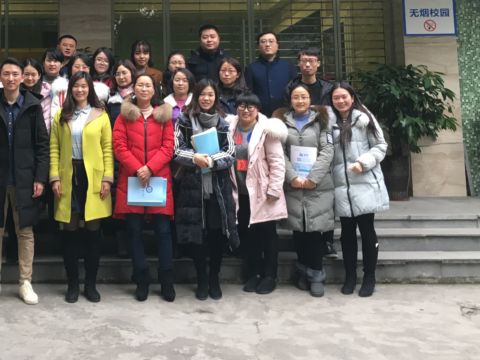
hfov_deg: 36.0
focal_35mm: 52
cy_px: 48
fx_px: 721
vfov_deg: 27.2
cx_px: 120
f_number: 2.2
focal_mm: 4.15
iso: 40
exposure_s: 1/33
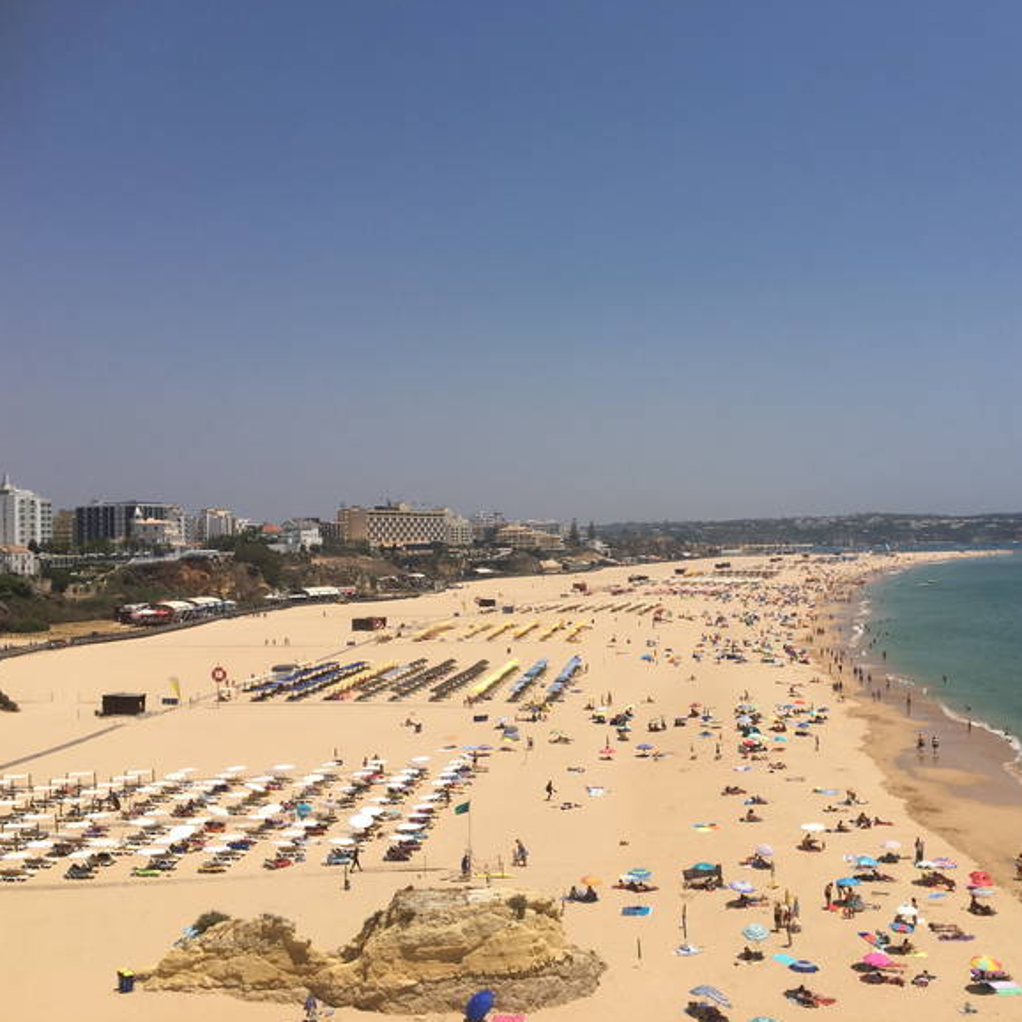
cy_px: 504
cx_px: 637
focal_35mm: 35
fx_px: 1169
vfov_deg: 47.2
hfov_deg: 46.8
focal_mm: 4.15
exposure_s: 1/3663
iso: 25
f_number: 2.2
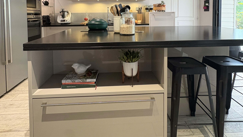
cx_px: 122
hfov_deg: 83.8
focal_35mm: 21
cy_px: 19
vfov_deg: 49.0
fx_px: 135
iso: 320
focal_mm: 2.22
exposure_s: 1/50
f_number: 2.2
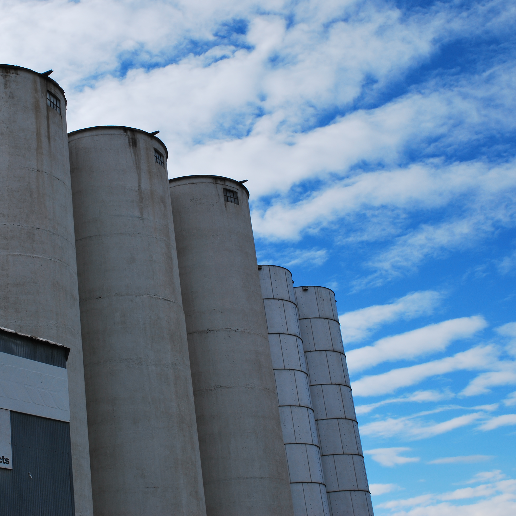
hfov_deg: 29.3
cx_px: 155
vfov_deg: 29.6
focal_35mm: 58
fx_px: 978
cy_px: 257
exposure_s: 1/50
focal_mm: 30
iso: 100
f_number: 16
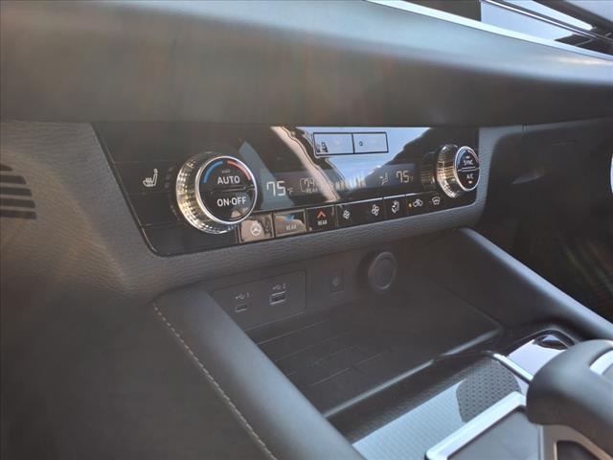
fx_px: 478
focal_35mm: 27
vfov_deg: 51.4
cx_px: 306
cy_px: 230
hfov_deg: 65.3
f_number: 1.9
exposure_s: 1/120
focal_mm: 3.58
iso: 40
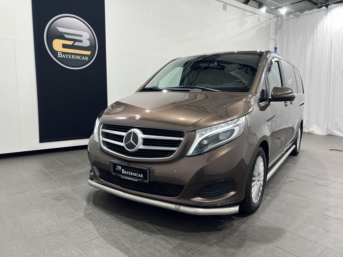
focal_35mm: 26
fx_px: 258
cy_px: 128
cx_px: 172
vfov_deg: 53.1
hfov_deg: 67.3
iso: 80
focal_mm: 5.7
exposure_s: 1/100
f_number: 1.5
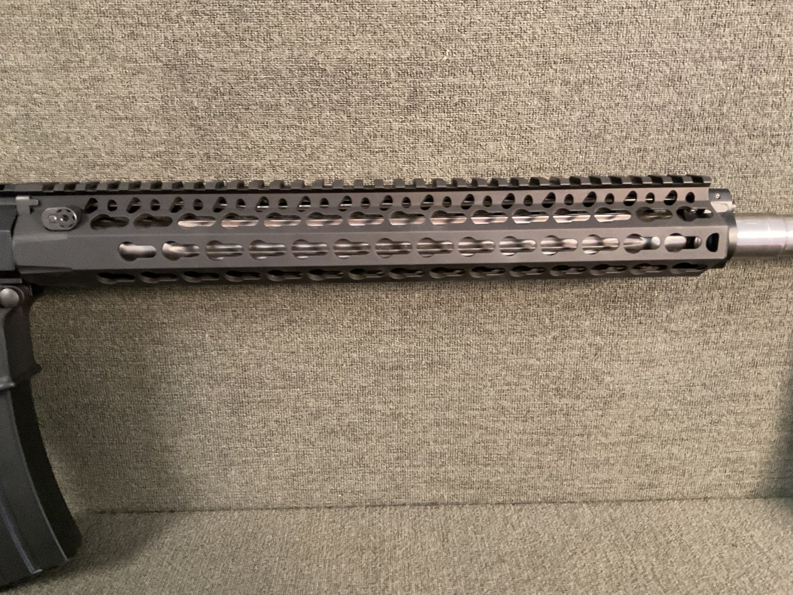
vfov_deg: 48.2
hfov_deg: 61.7
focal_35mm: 29
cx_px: 396
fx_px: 664
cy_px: 298
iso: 500
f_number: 1.8
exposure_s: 1/30
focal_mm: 3
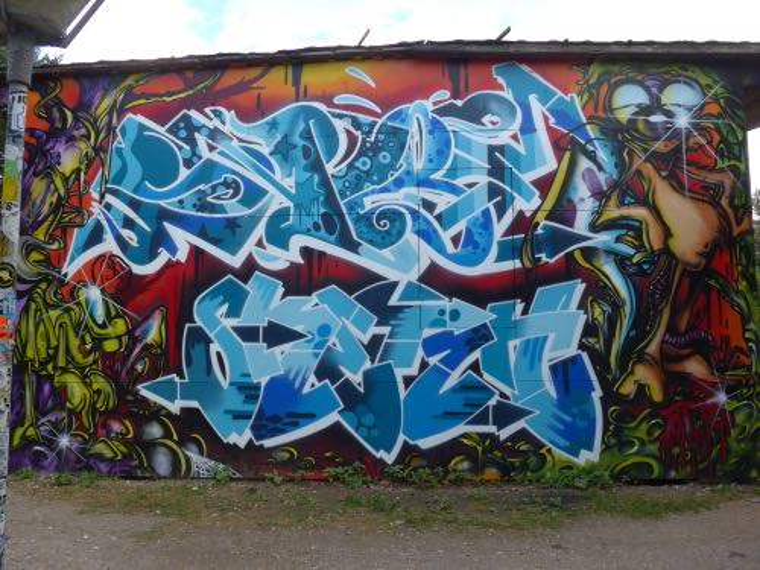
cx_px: 380
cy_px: 285
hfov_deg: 61.7
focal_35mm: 29
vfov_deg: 48.2
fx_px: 637
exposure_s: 1/320
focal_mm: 6
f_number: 2.8
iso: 80
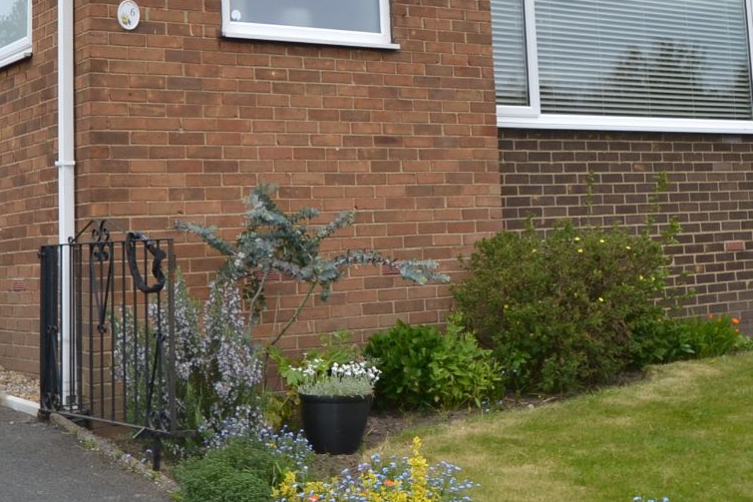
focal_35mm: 57
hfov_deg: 35.0
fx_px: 1192
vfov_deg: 22.9
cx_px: 403
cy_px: 6
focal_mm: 14
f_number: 4
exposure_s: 1/125
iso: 160
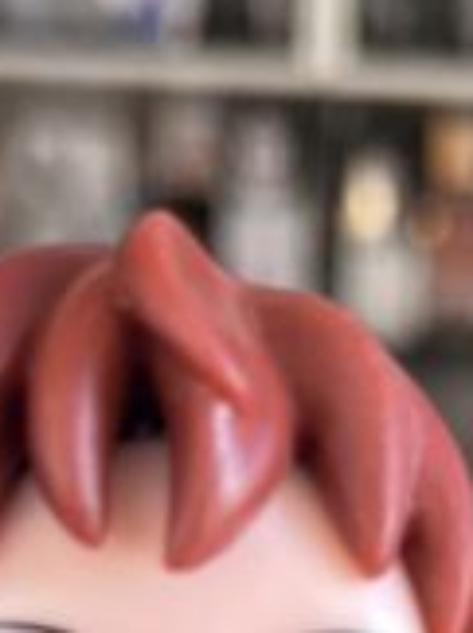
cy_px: 1159
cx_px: 262
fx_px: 1955
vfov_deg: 15.6
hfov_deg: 13.8
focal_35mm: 107
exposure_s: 1/100
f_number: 1.6
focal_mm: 5.1
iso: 40
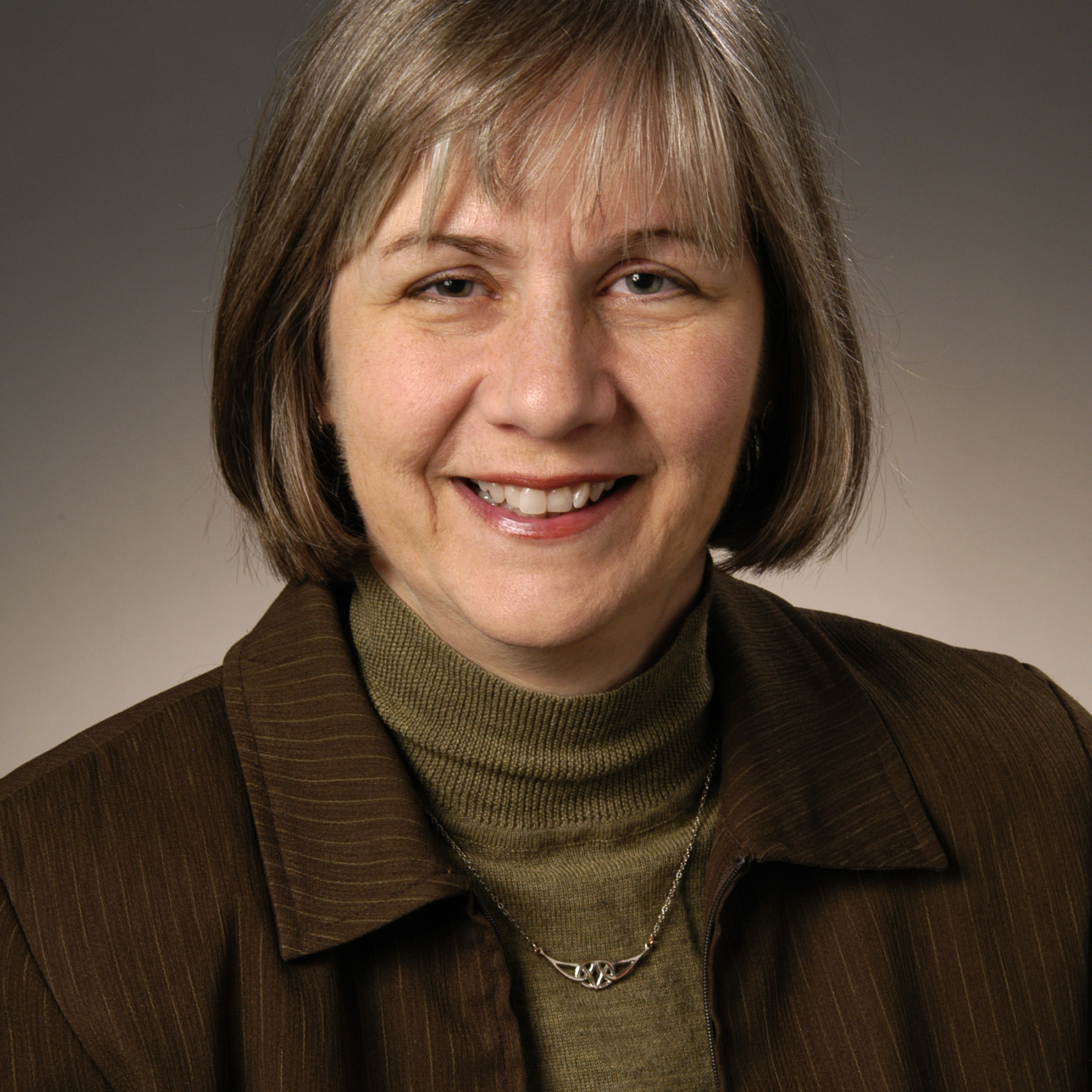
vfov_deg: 12.9
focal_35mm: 135
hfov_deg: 12.9
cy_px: 623
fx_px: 4818
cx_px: 545
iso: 200
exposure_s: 1/100
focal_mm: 70
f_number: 11
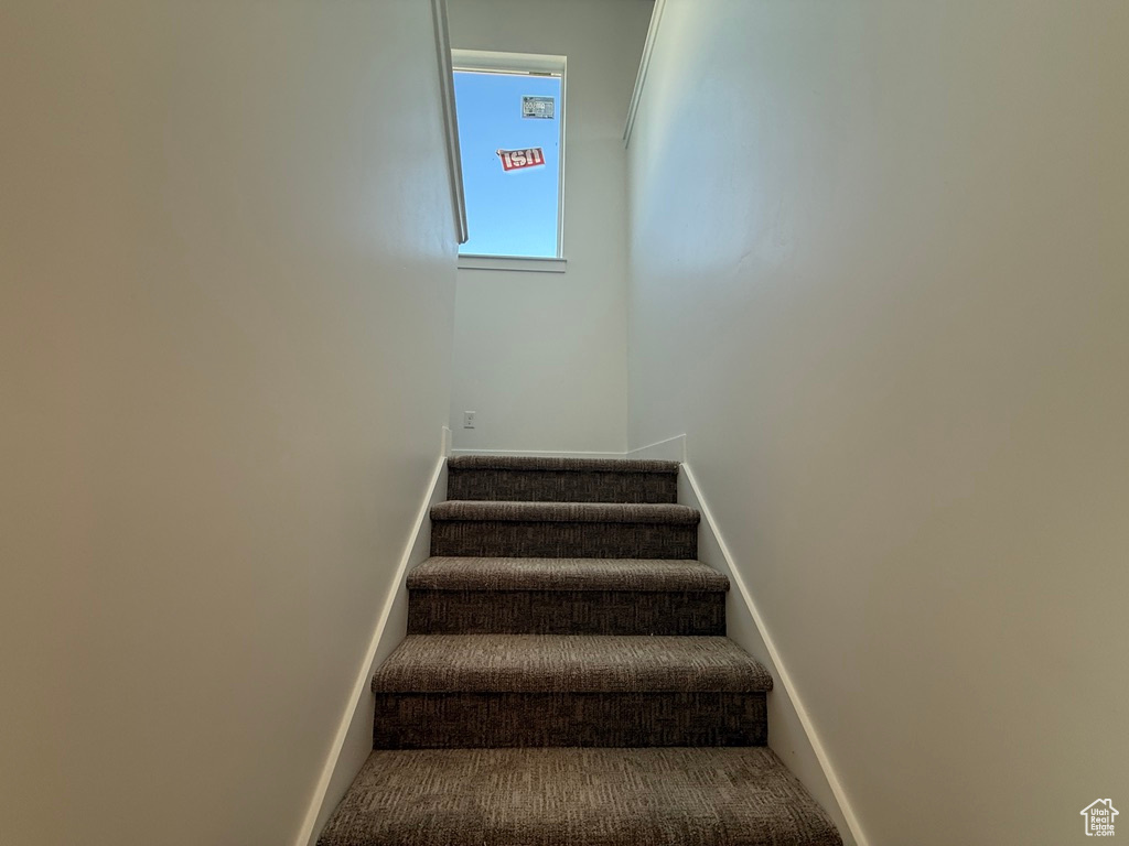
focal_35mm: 14
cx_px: 564
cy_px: 423
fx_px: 457
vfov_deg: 85.7
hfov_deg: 102.1
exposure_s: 1/120
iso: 125
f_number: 2.2
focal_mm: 2.22
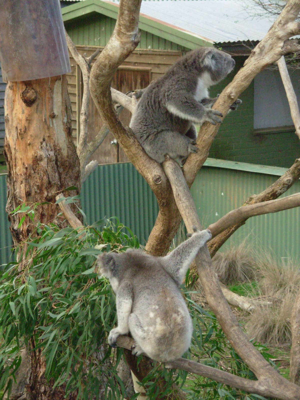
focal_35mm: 112
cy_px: 200
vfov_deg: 17.6
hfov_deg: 13.2
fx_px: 1294
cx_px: 150
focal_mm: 18.6
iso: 200
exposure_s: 1/296
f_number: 4.2
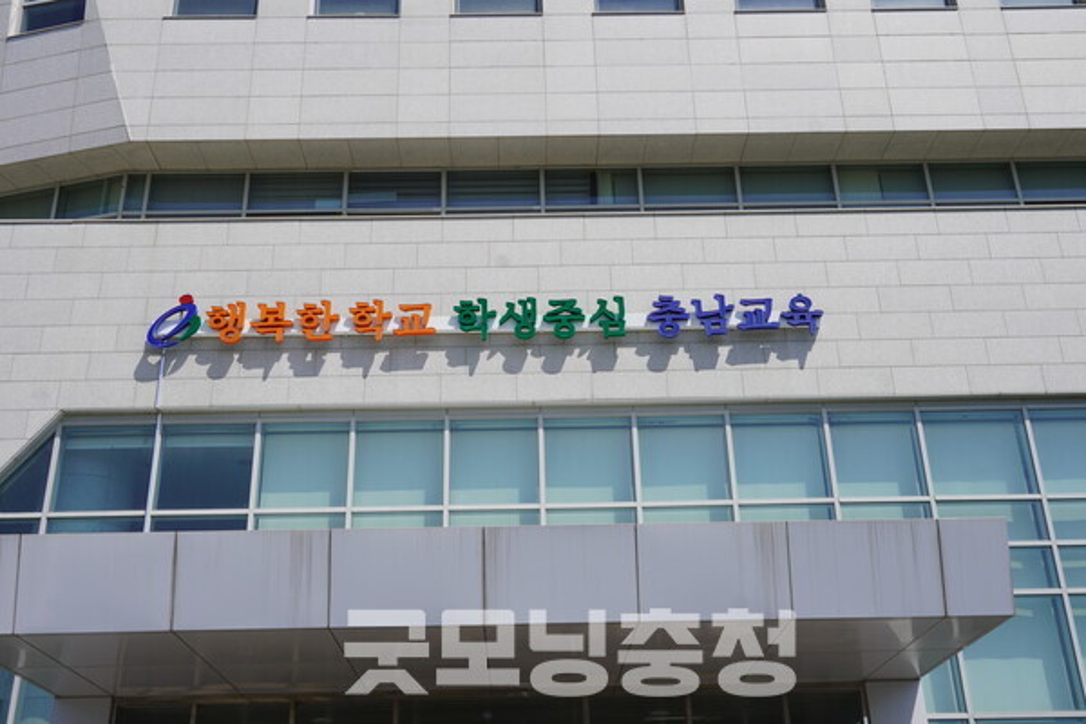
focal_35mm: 40
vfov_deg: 33.0
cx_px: 543
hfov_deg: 47.9
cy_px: 362
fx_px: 1222
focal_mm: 27
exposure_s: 1/250
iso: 100
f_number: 11
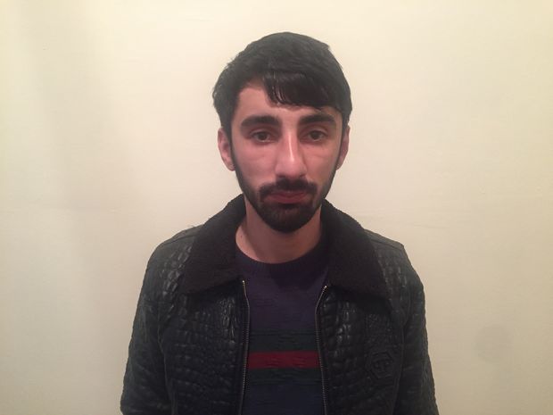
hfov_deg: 61.7
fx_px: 463
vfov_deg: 48.2
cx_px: 276
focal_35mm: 29
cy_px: 208
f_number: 2.2
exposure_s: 1/20
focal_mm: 4.15
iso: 250
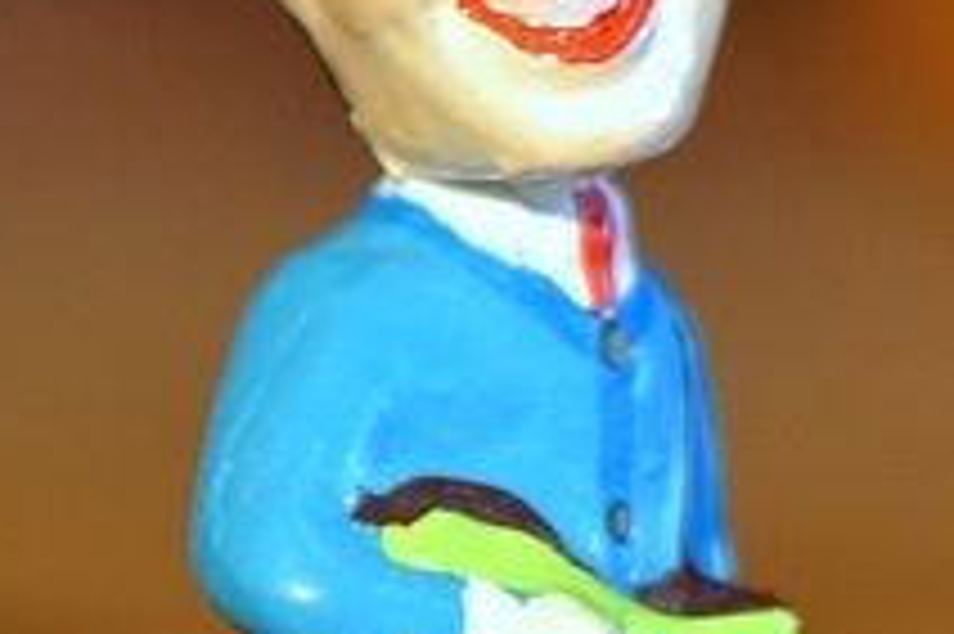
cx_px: -1116
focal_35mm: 247
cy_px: 544
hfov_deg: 7.9
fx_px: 6550
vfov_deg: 5.5
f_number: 2.8
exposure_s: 1/60
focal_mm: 35
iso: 400
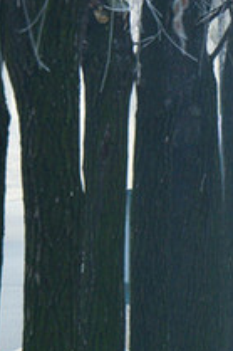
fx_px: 7687
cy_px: 16
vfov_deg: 2.6
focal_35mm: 791
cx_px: 246
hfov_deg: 1.7
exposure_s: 1/250
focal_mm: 105
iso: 400
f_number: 7.1
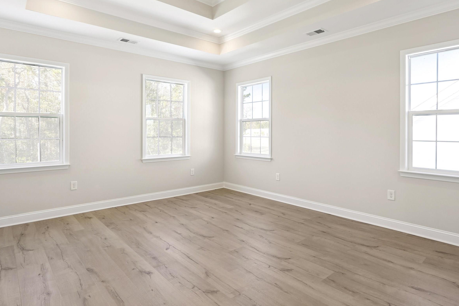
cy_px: 134
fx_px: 268
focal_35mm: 21
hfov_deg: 81.2
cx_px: 234
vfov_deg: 59.3
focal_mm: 16
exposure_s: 1/30
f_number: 10
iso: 200
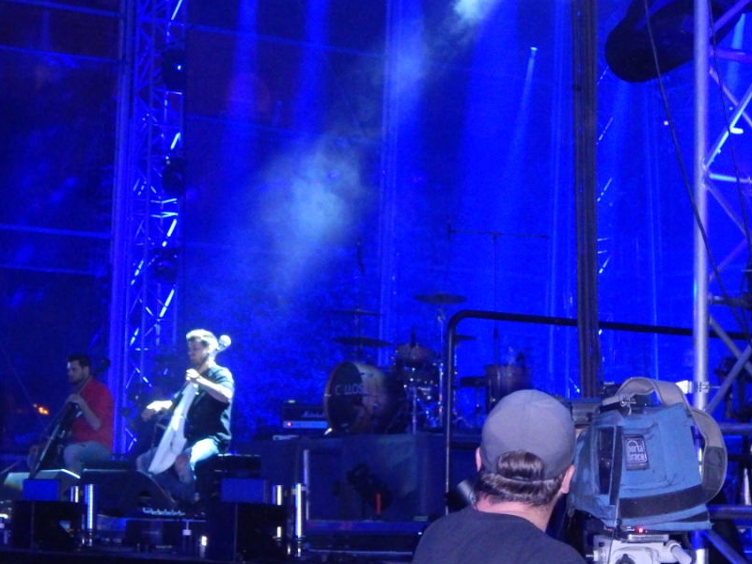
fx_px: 2086
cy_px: 342
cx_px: 321
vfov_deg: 15.4
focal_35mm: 96
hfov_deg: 20.4
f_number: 4.2
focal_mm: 13.5
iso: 1600
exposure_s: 1/30
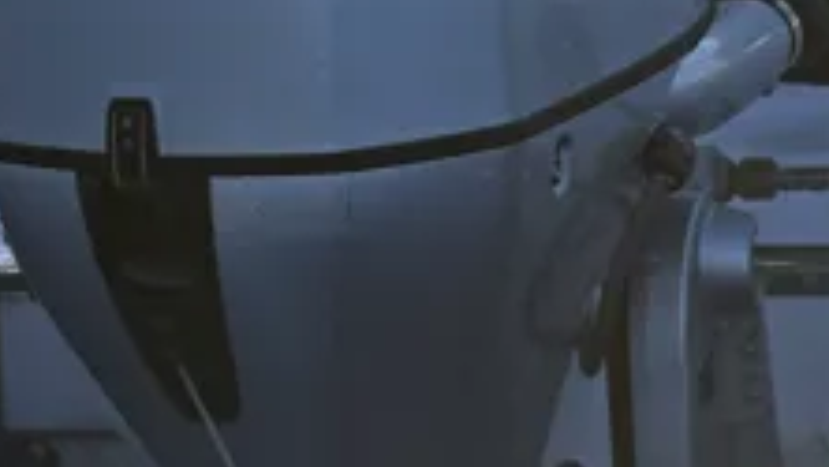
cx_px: 429
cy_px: -267
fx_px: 24933
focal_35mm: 1134
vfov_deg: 1.1
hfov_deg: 1.9
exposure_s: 1/1000
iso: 400
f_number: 10
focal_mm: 200
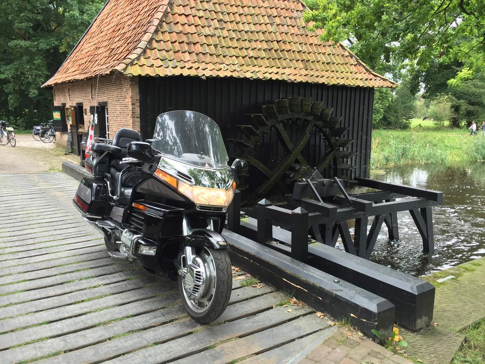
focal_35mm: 29
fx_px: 406
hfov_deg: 61.7
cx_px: 242
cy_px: 182
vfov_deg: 48.2
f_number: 2.2
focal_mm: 4.15
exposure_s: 1/100
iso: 50
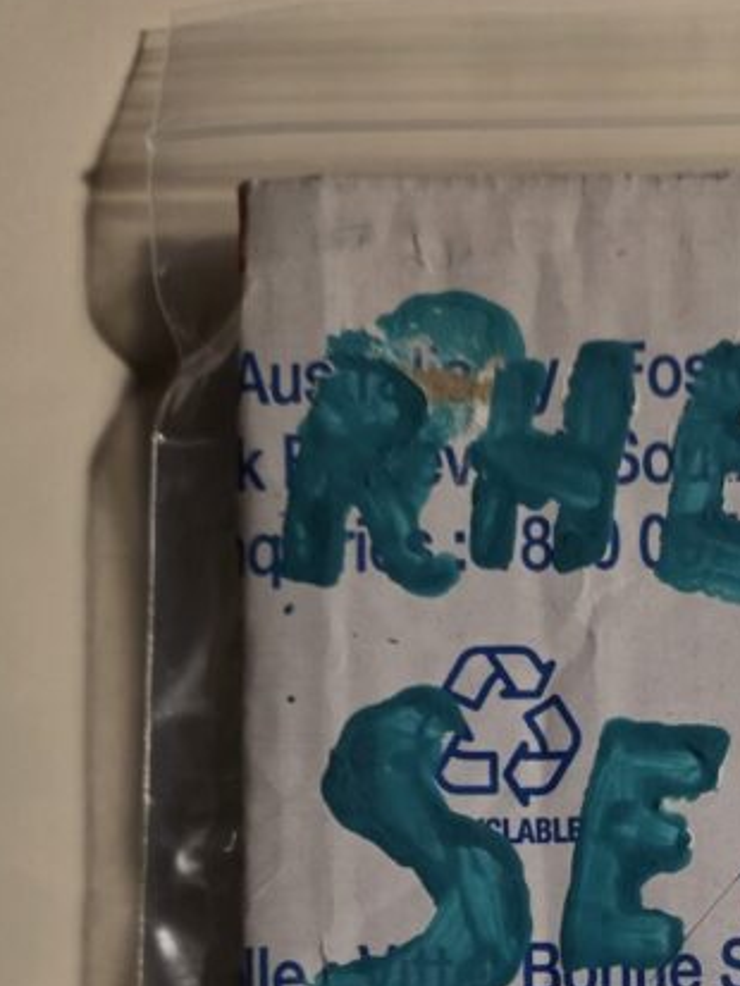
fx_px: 1624
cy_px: 960
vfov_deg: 31.5
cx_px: 716
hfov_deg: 24.6
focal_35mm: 57
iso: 1000
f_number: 1.7
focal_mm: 6.3
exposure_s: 1/100
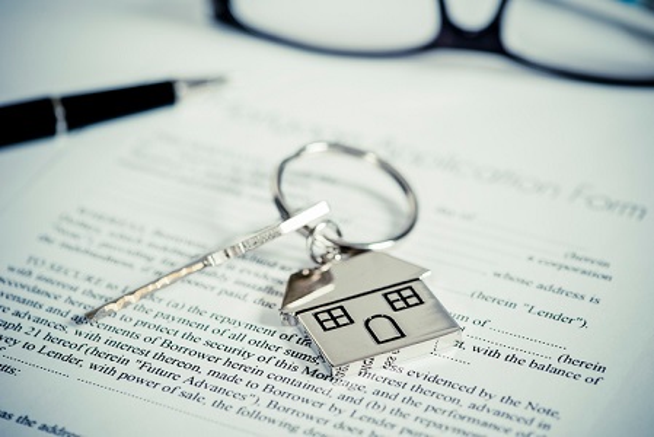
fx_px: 1909
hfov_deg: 19.4
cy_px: 218
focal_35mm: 105
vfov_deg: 13.1
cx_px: 327
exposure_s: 1/125
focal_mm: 105
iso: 200
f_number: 6.3
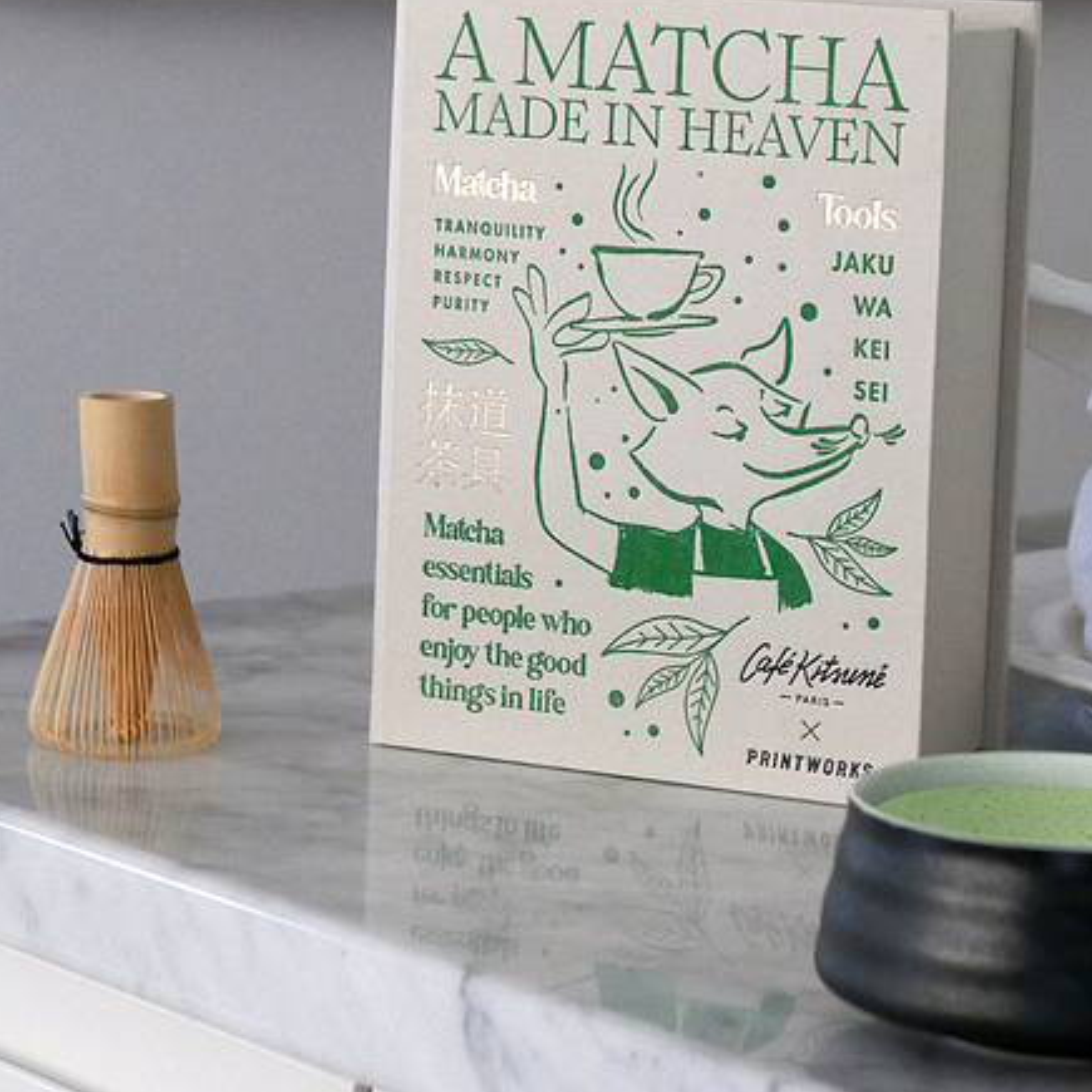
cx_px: 668
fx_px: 4961
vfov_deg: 12.5
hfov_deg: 12.6
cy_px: 172
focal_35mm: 139
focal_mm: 34
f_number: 2.8
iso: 1600
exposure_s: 1/125
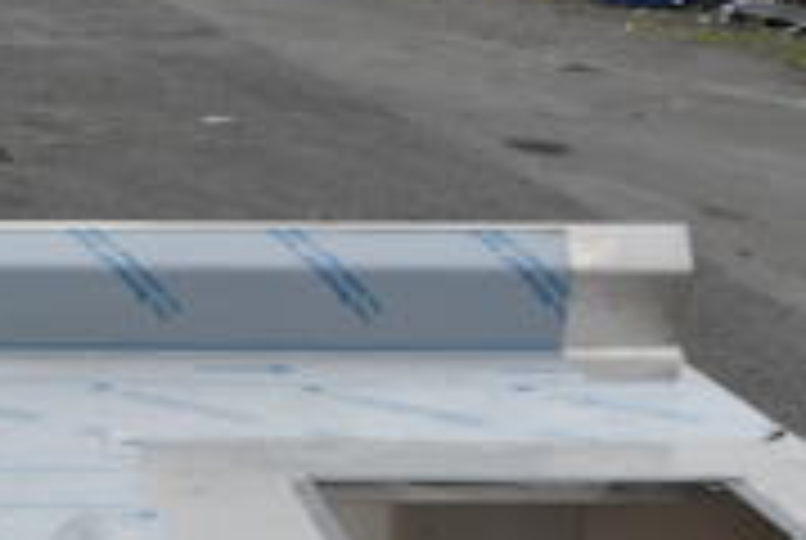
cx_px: -162
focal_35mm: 102
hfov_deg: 18.9
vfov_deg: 12.9
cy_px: 742
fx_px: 2287
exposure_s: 1/320
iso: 100
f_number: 9
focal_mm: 20
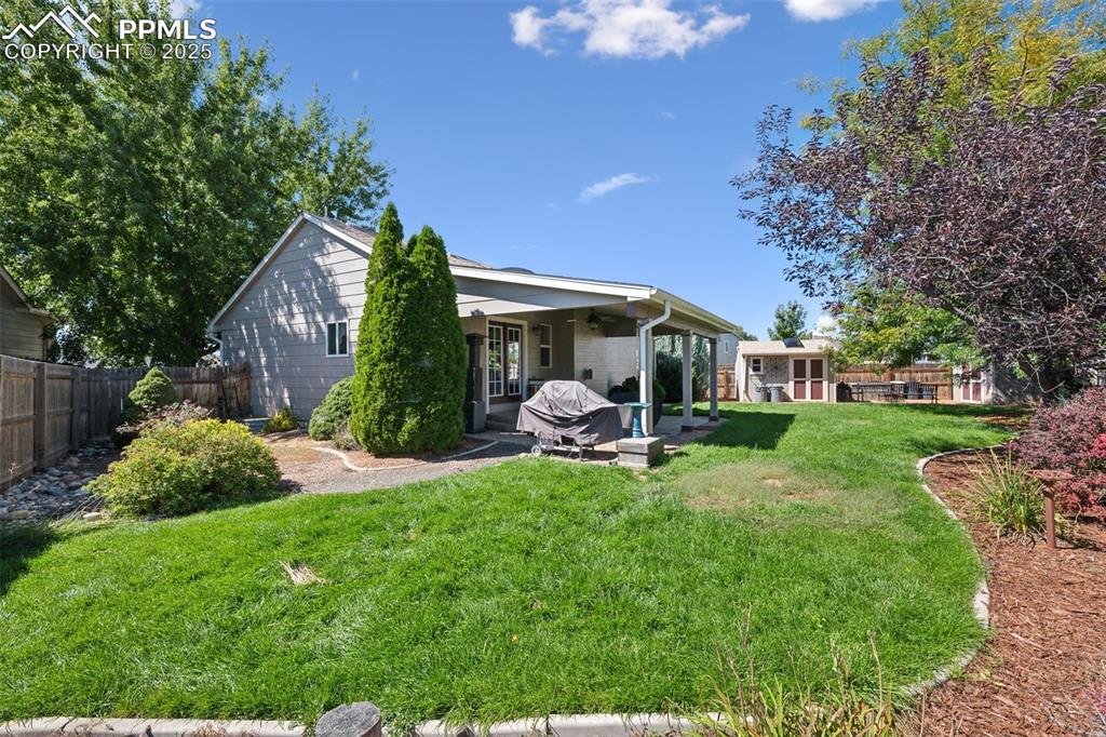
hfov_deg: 100.4
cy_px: 368
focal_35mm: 15
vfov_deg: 77.3
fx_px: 461
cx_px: 553
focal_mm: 15
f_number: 11
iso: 800
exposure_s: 1/320
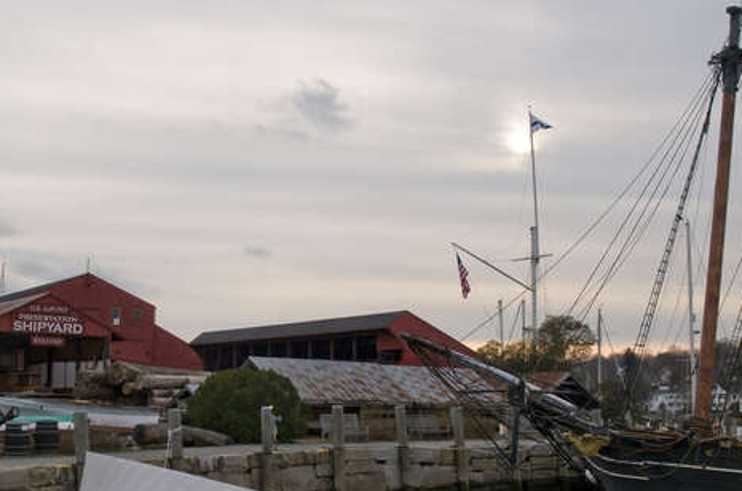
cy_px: 267
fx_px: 1275
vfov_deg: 21.8
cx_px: 203
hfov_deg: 32.0
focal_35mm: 62
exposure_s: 1/500
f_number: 8
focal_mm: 24
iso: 400
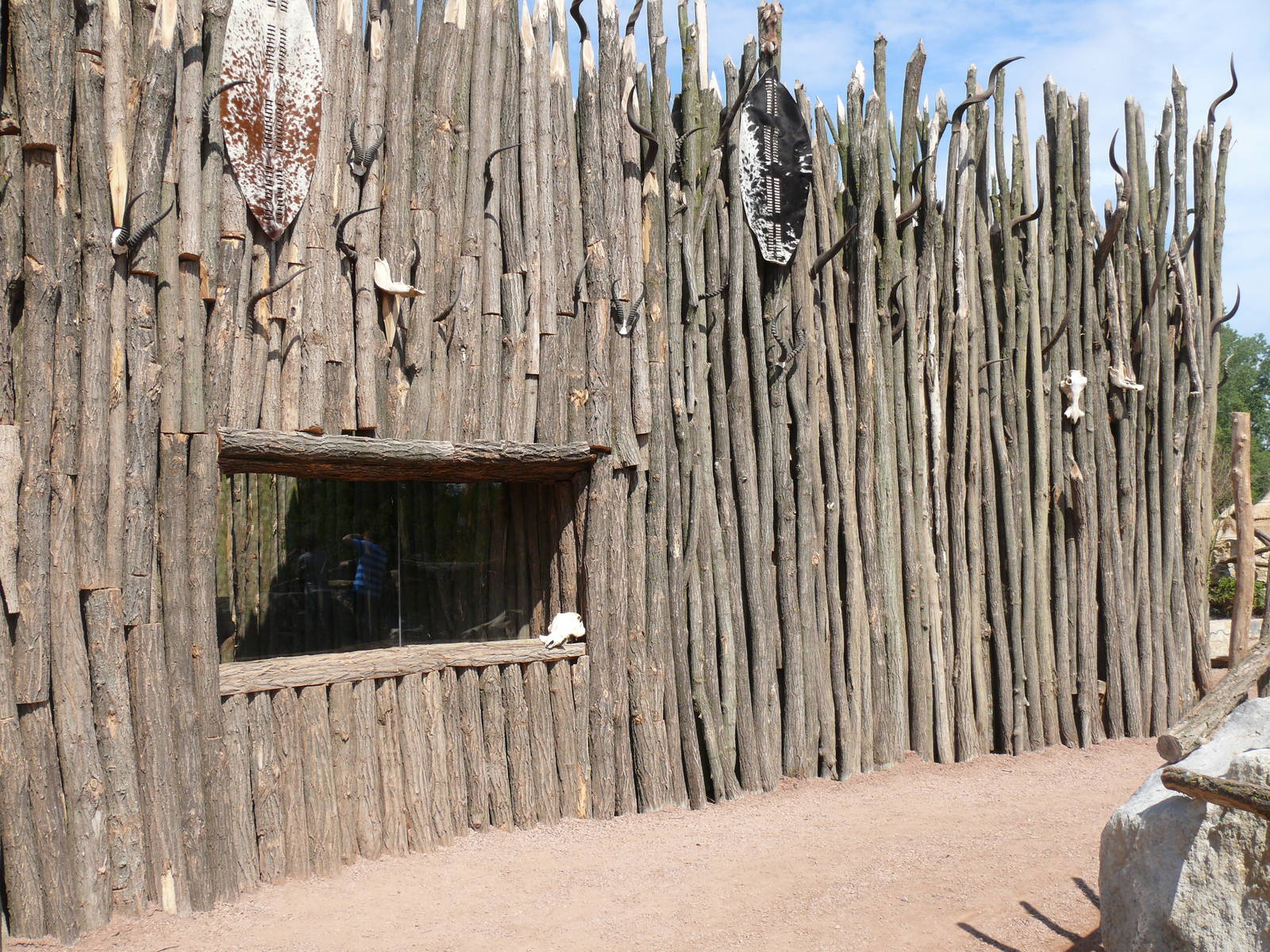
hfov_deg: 52.6
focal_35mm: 35
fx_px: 1284
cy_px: 476
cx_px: 635
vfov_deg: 40.7
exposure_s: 1/400
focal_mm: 7.4
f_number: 5.6
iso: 100
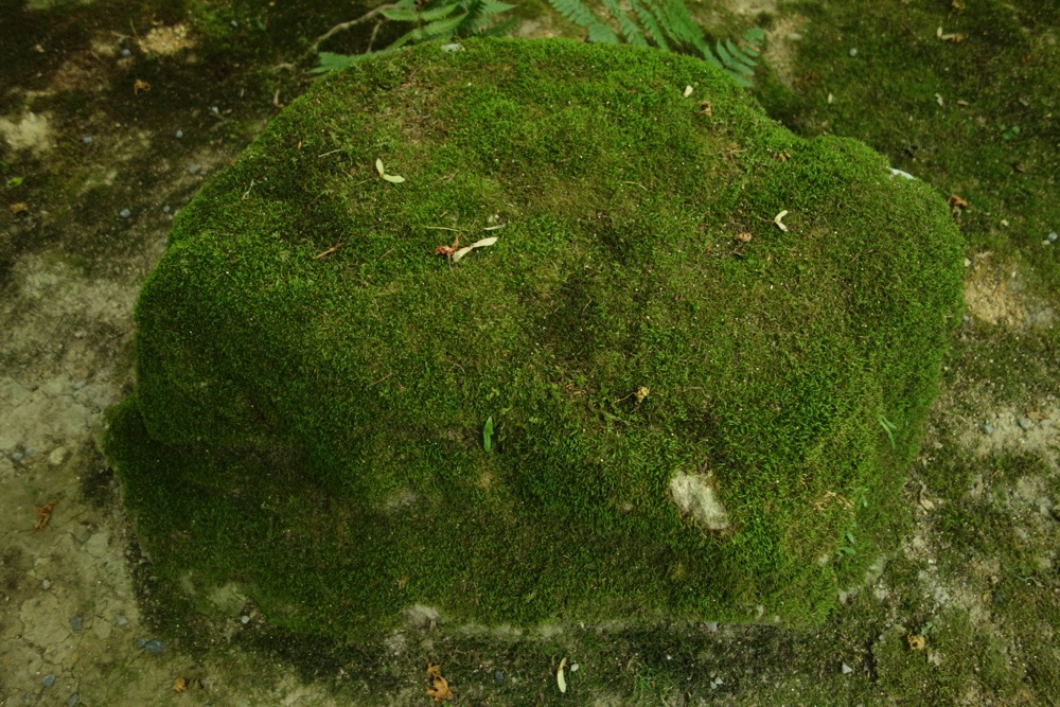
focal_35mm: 28
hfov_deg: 65.5
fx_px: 825
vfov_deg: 46.4
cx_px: 530
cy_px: 354
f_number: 1.8
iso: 500
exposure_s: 1/30
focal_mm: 10.4
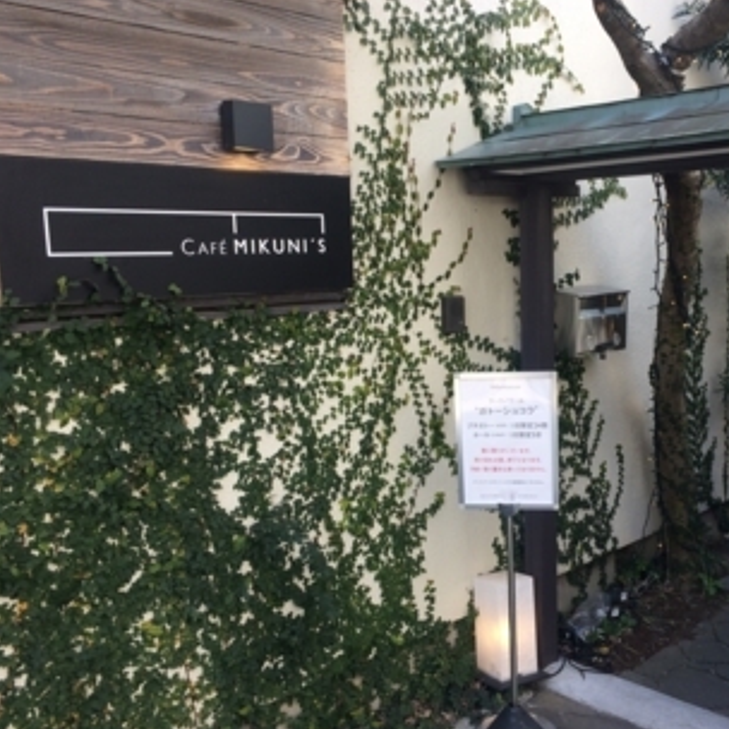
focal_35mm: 38
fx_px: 905
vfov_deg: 43.8
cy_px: 384
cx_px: 470
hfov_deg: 43.4
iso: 32
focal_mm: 4.15
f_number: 2.2
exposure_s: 1/232
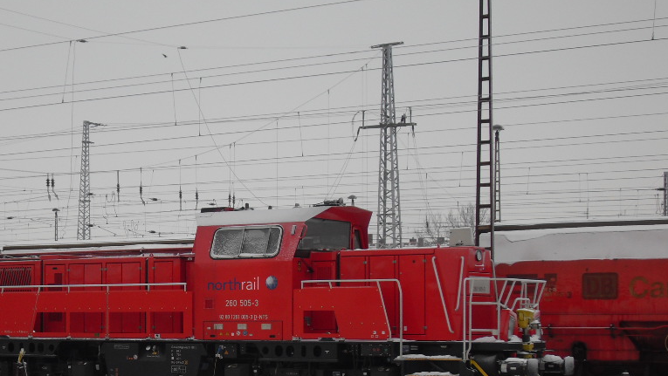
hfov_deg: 24.6
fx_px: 1524
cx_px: 224
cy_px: 302
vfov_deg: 14.0
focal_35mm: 86
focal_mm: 10.1
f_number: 3.7
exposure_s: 1/250
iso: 80
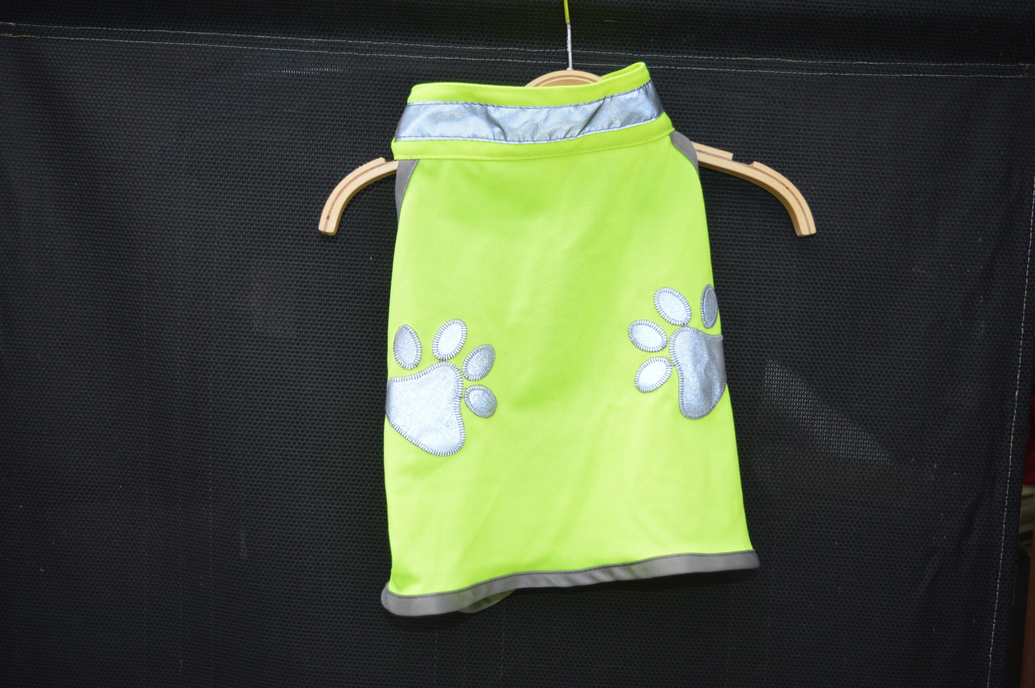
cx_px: 518
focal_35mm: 40
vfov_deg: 33.0
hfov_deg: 48.0
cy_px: 344
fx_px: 1163
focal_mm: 27
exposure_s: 1/125
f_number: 4
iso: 180
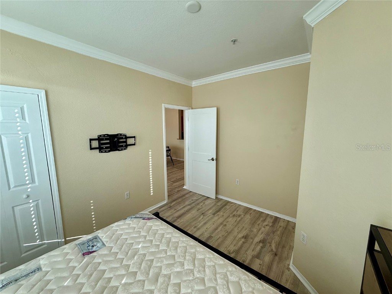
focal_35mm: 14
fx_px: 159
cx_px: 196
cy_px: 147
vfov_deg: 85.7
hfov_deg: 102.1
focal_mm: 2.22
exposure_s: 1/120
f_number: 2.2
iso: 125
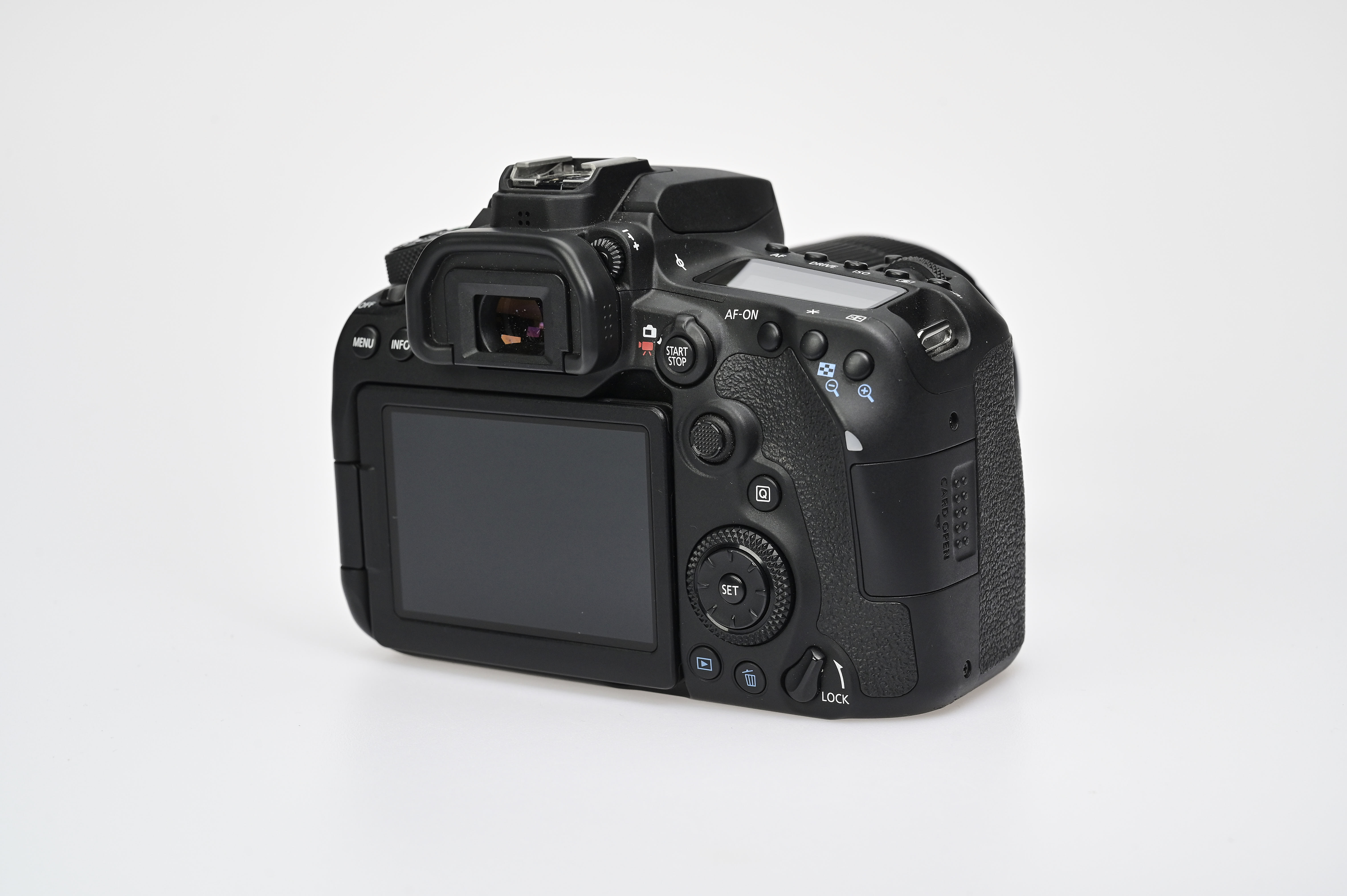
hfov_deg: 30.5
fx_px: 2468
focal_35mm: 66
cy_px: 448
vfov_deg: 20.6
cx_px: 674
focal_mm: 66
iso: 640
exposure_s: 1/100
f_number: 10
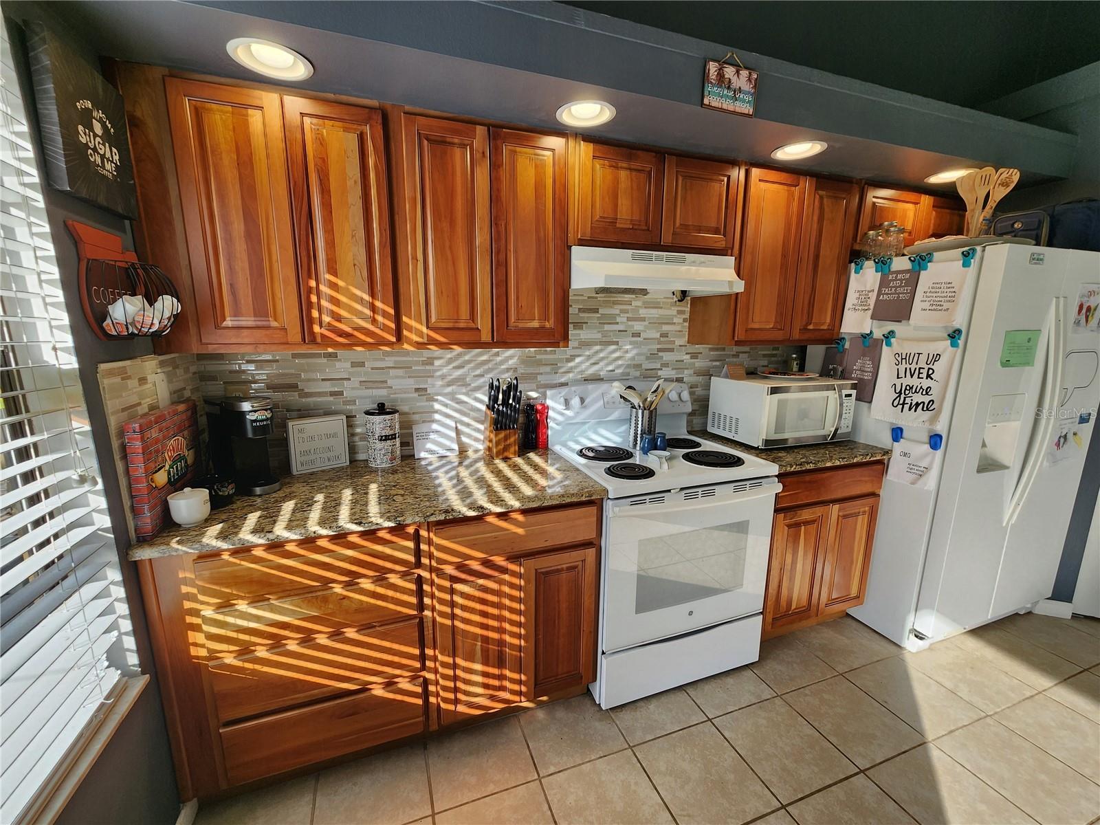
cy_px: 412
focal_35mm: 13
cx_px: 550
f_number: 2.2
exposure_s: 1/127
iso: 50
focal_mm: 2.2
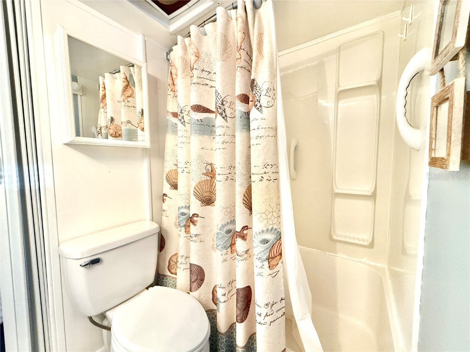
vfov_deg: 85.7
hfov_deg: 102.1
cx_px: 235
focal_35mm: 14
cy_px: 176
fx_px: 190
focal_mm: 2.22
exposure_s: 1/60
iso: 320
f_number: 2.2
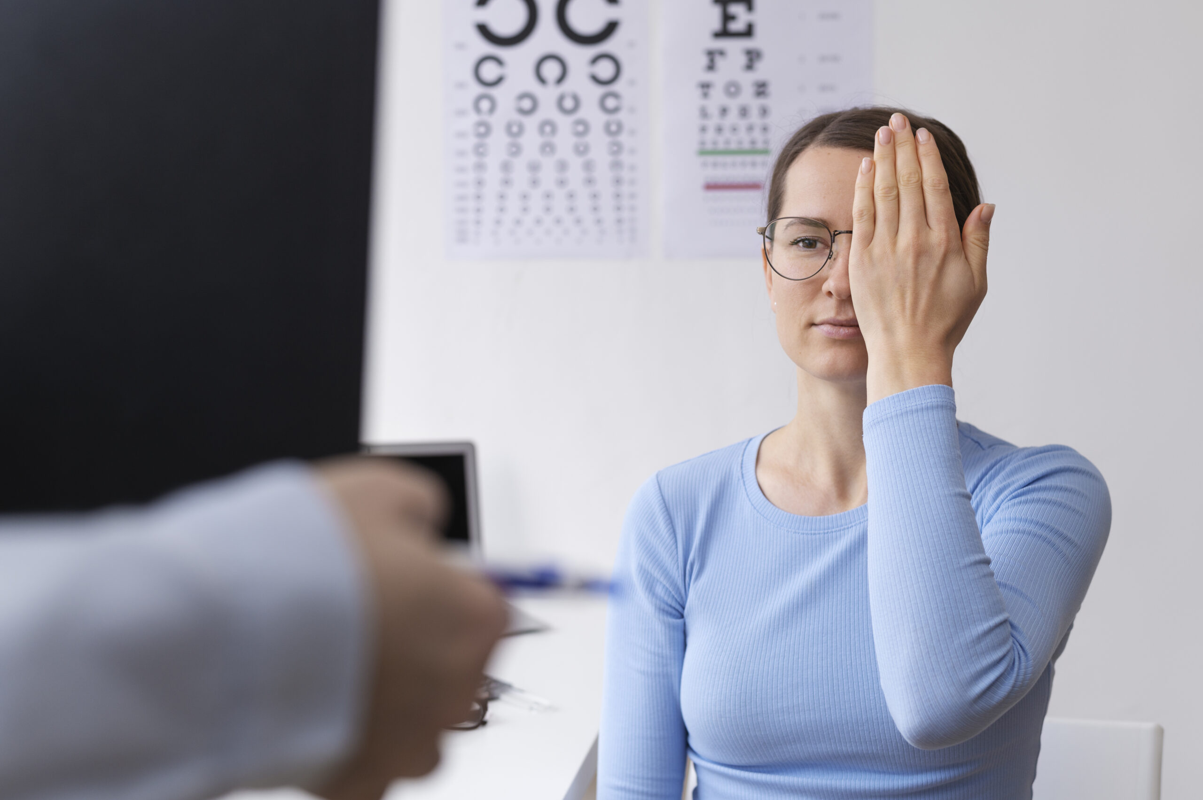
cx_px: 602
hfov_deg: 39.6
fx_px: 1670
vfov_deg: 27.0
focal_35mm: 50
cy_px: 400
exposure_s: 1/200
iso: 320
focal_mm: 50
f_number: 4
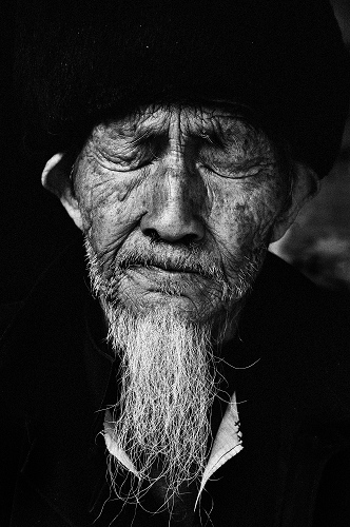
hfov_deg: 19.4
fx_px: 1024
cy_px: 264
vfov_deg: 28.9
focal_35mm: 70
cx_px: 175
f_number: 6.3
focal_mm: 70
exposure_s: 1/80
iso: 200
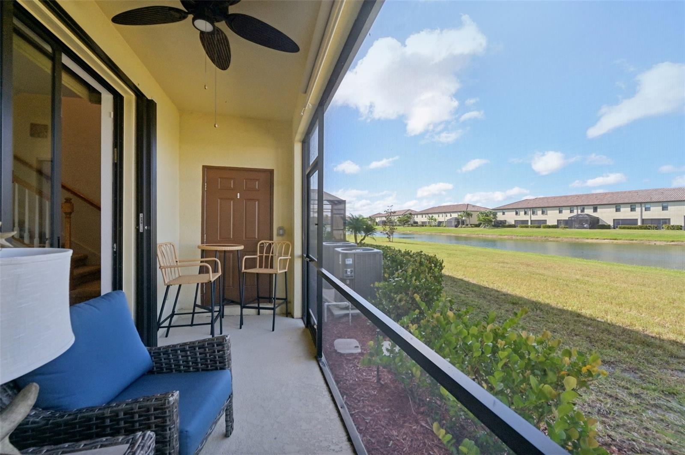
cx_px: 342
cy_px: 228
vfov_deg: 77.2
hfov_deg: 100.5
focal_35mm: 15
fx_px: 285
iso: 400
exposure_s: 1/320
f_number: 8
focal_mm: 15
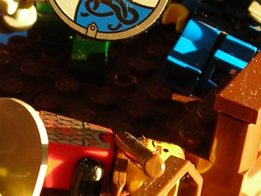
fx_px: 1274
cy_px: 146
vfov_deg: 8.8
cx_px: 34
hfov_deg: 11.6
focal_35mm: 169
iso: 50
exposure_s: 1/25.5
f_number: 3.2
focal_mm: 6.3
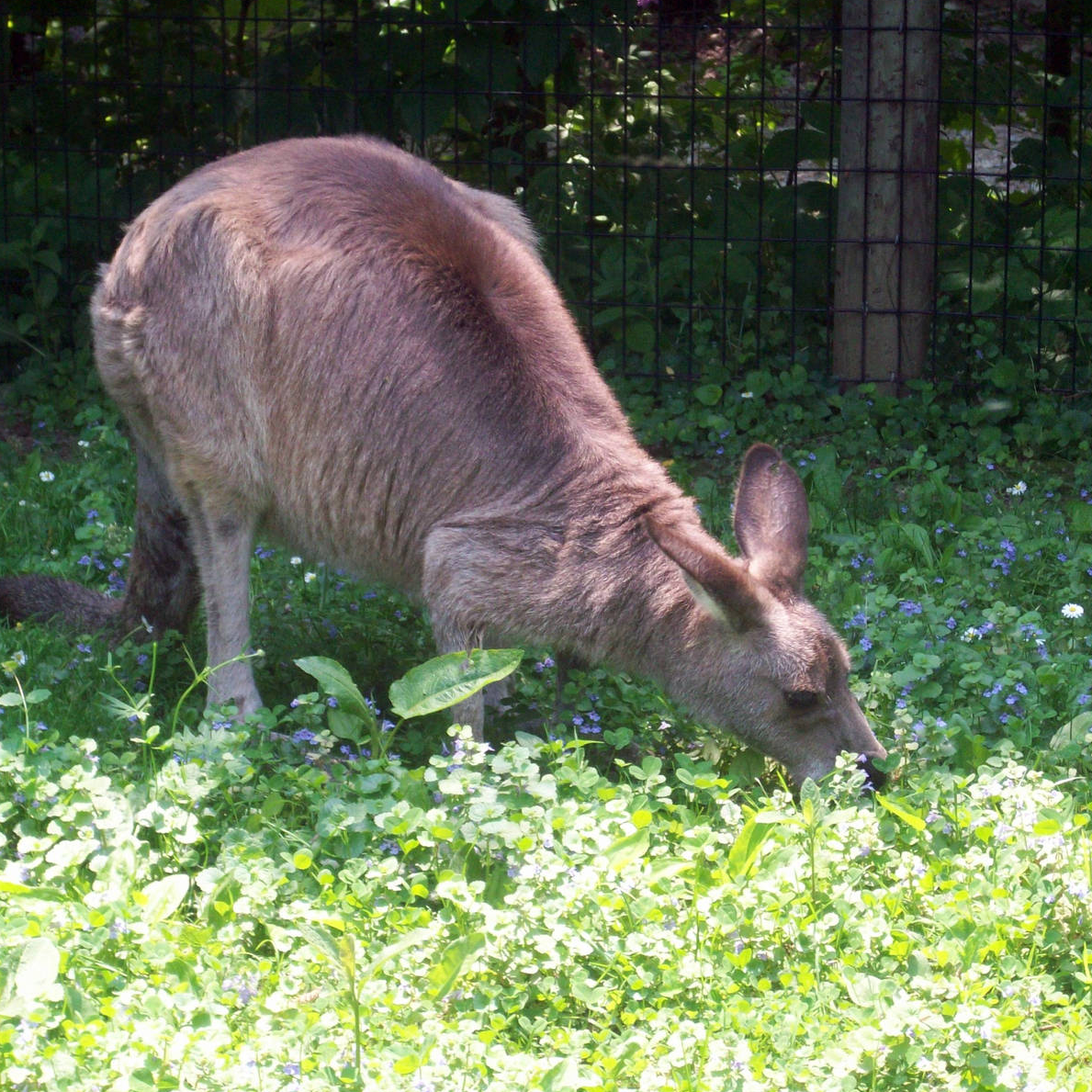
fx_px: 4711
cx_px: 489
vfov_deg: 13.2
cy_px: 545
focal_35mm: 132
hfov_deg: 13.2
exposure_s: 1/90.2
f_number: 5.2
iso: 95
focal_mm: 18.6
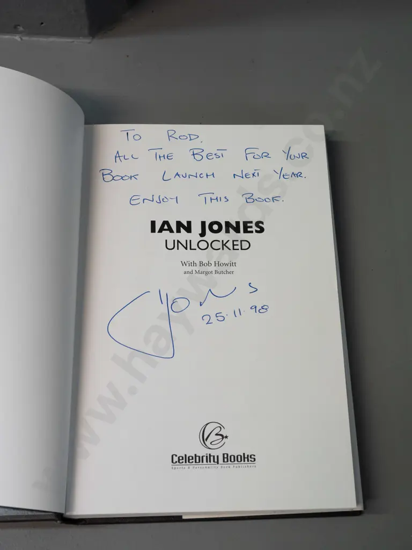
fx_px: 857
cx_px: 206
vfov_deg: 35.5
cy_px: 275
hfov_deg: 27.0
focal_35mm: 54
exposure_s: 1/200
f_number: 5.6
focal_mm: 27
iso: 3200
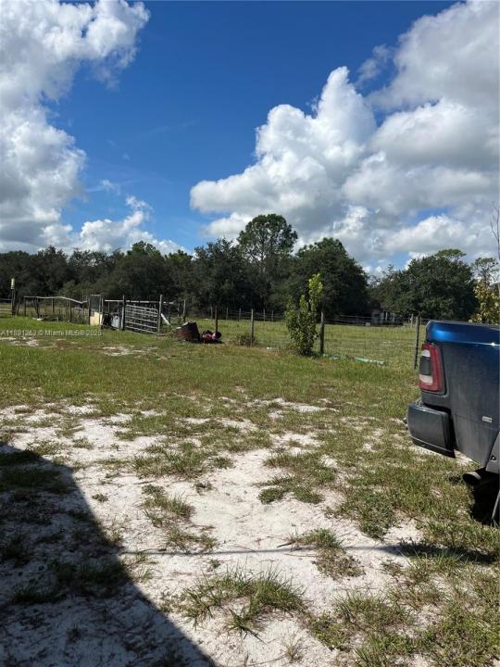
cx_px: 250
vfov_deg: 67.3
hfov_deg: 53.1
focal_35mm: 26
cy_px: 334
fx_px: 501
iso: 50
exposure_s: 1/5848
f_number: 1.6
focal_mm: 5.1
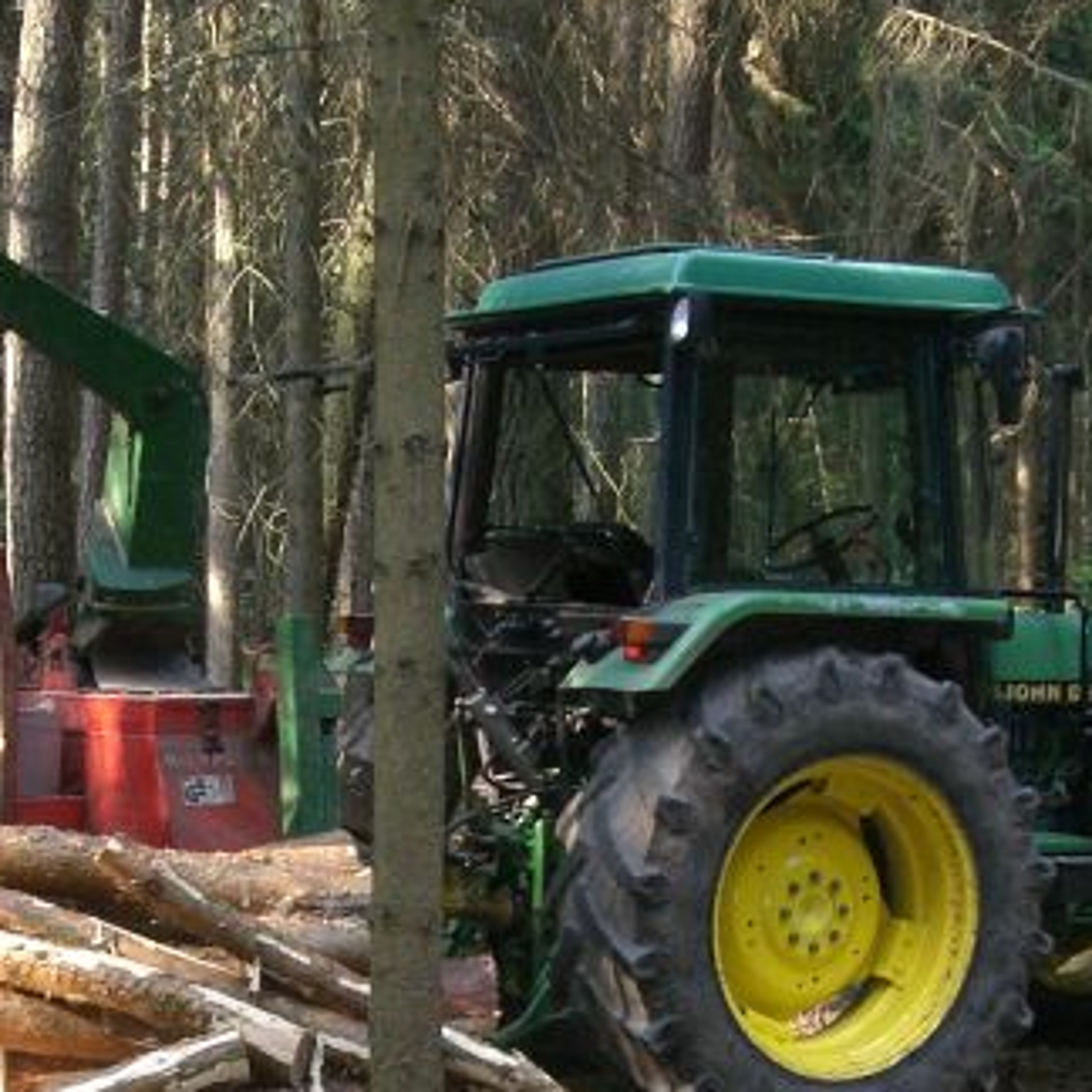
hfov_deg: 20.9
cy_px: 890
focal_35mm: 83
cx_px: 455
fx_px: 2962
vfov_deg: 20.6
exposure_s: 1/60
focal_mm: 6.2
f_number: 2.7
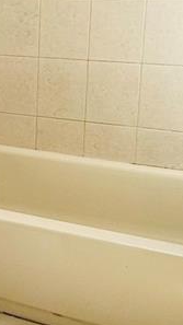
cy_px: 135
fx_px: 682
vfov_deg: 26.8
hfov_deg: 13.8
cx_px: -134
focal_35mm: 79
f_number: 2.2
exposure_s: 1/99
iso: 64
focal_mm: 2.22
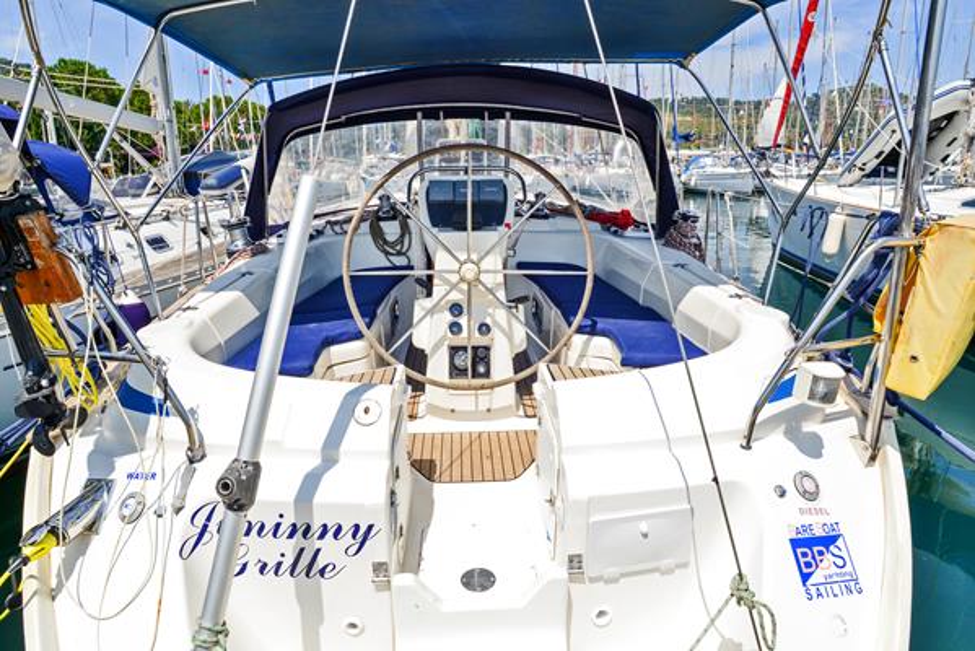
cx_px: 488
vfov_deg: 55.2
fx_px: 623
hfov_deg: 76.1
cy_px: 326
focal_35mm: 23
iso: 640
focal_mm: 23
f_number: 13
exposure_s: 1/640
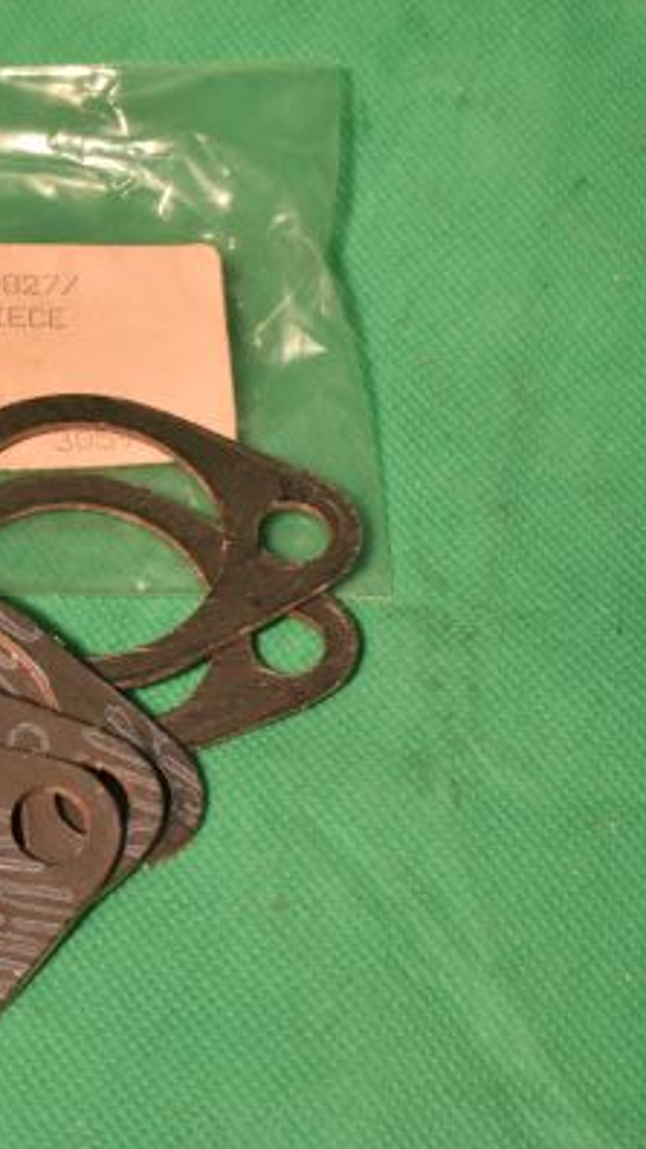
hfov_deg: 12.4
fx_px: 2896
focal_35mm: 95
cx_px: -185
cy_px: 573
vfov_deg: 22.5
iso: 2500
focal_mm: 40
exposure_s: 1/60
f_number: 20
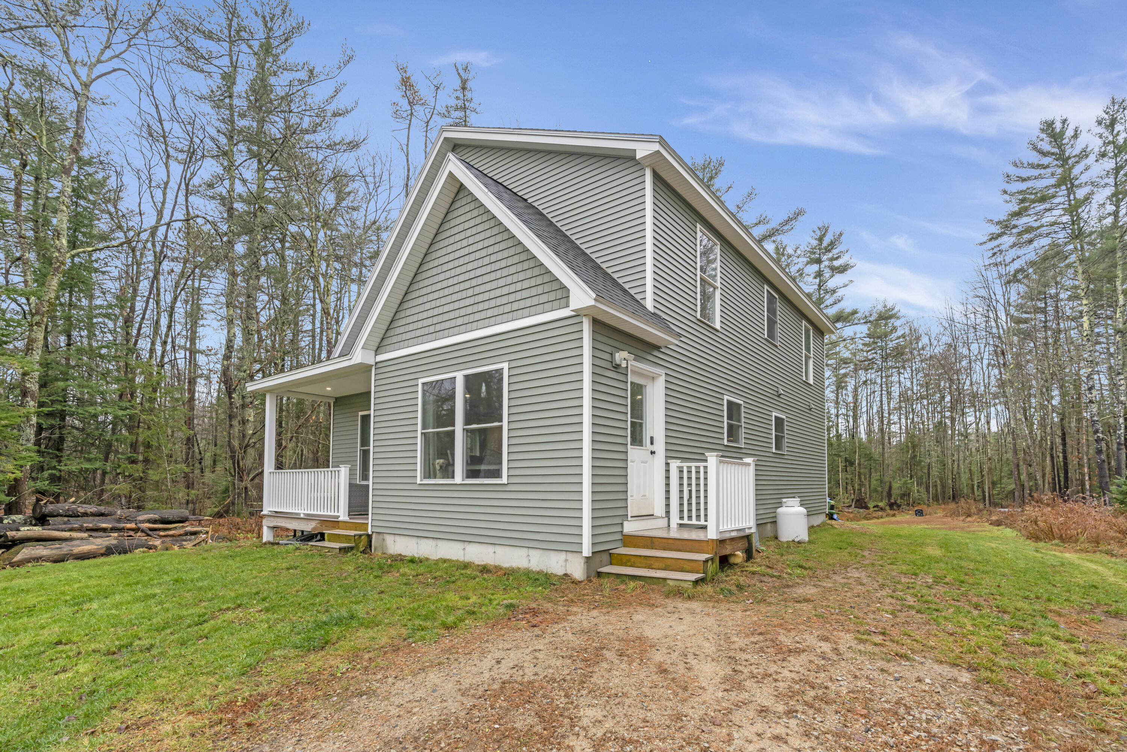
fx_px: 501
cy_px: 376
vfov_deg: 73.8
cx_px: 564
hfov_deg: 96.7
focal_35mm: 16
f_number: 8
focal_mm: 16
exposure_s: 1/250
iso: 800
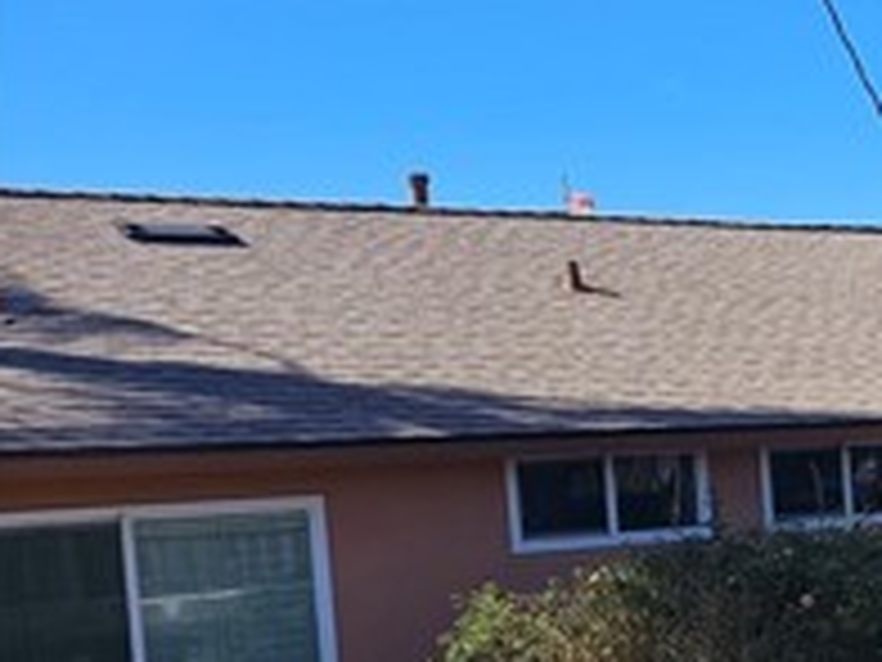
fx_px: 1911
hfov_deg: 20.9
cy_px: 540
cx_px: 1422
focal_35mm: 75
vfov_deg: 19.4
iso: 20
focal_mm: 6.3
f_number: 1.7
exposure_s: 1/1139
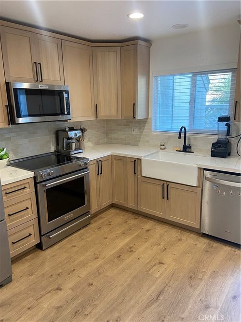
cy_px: 161
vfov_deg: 67.3
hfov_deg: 53.0
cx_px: 120
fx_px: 241
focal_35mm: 26
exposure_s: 1/59
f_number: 1.8
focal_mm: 4.25
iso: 160
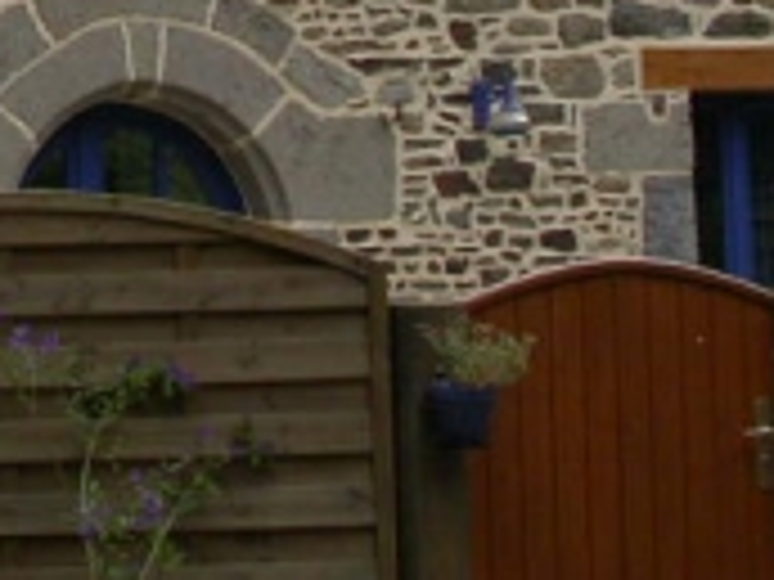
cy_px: -400
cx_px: -270
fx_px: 3980
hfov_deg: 10.8
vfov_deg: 8.1
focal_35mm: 178
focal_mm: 9.3
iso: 100
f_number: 3.9
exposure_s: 1/99.4
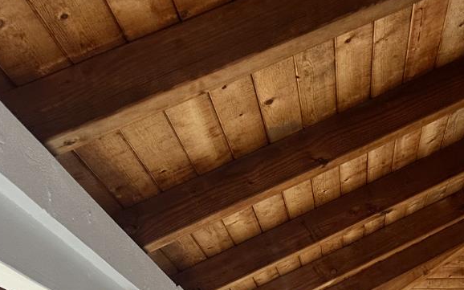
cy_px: 405
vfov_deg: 18.0
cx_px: 528
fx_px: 834
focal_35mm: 66
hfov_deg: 27.9
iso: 200
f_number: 1.78
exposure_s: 1/60
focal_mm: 6.86
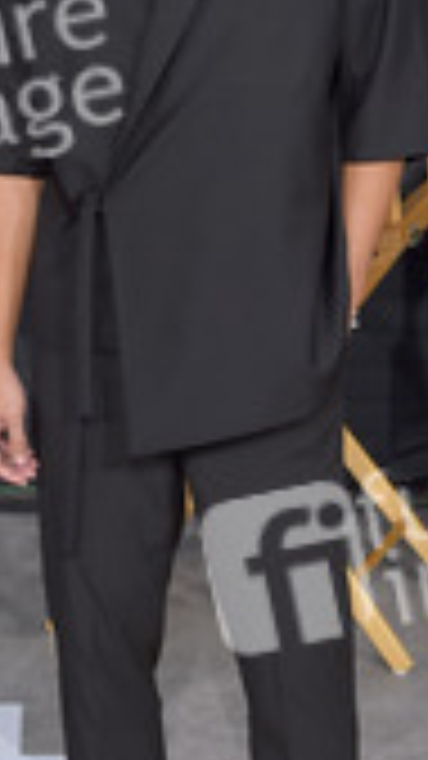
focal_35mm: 109
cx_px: 25
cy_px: 324
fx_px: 2200
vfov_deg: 19.6
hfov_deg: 11.0
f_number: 6.3
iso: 320
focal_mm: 44
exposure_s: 1/250
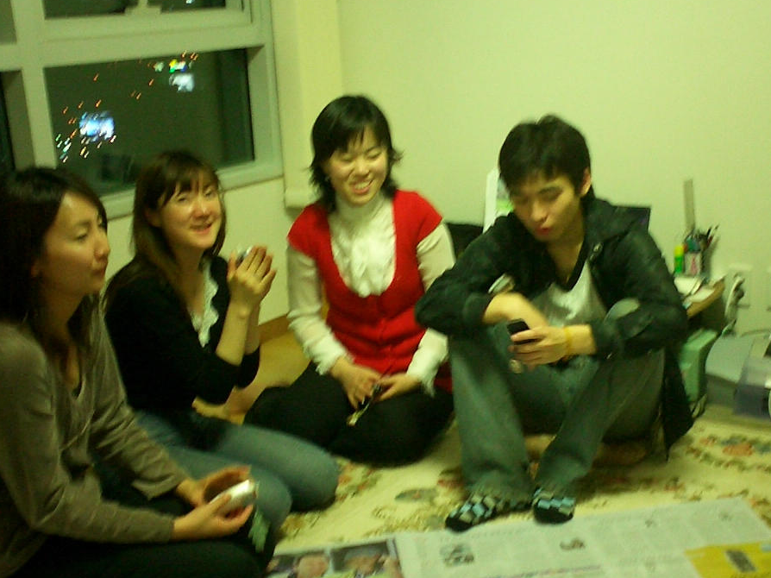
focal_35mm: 53
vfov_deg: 27.5
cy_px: 318
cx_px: 473
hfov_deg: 36.0
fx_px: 1180
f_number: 3.5
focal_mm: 5.6
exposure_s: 1/10
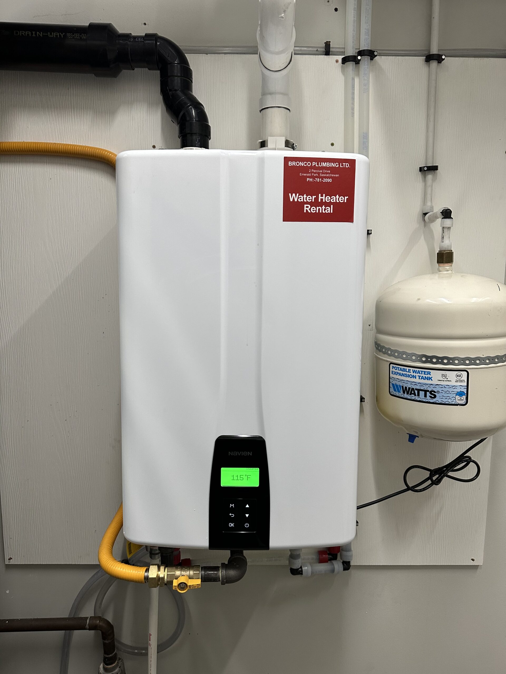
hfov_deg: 56.8
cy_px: 337
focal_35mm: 24
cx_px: 253
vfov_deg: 71.6
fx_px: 468
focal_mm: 6.86
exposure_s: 1/120
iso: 200
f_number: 1.78
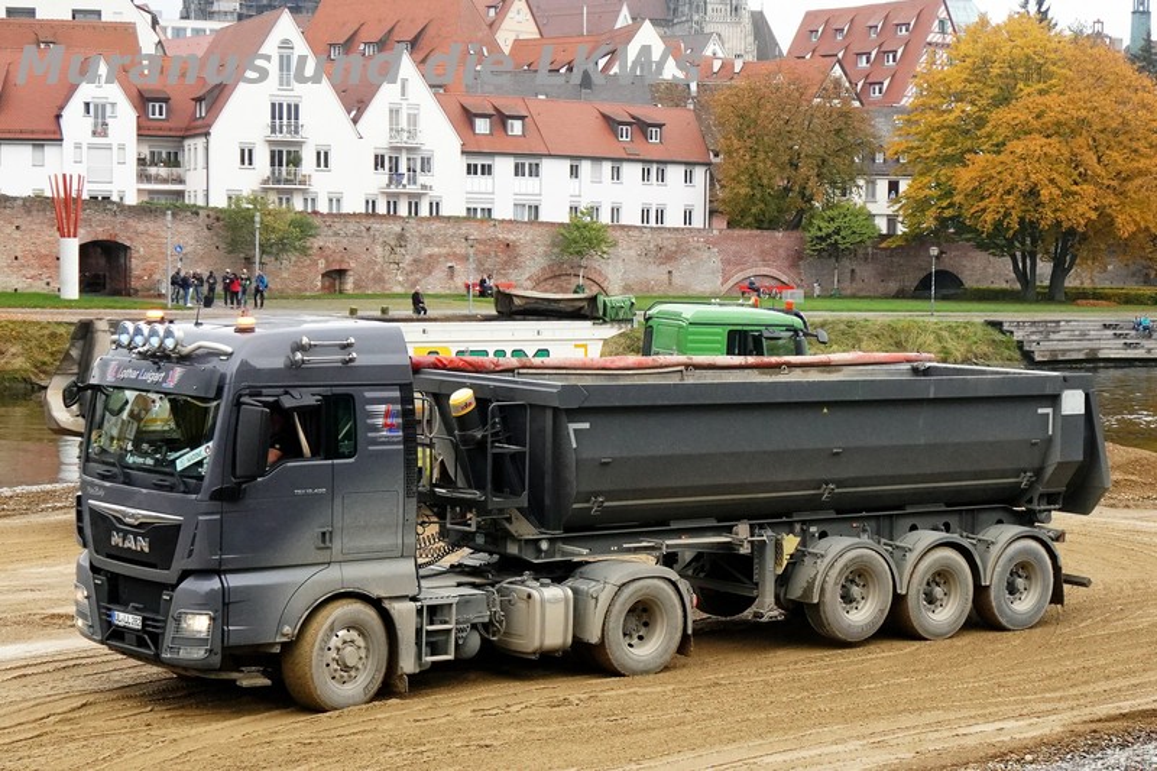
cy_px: 386
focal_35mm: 44
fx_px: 1398
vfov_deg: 30.8
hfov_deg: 45.0
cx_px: 578
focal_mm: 29
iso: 2000
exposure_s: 1/3200
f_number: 4.5
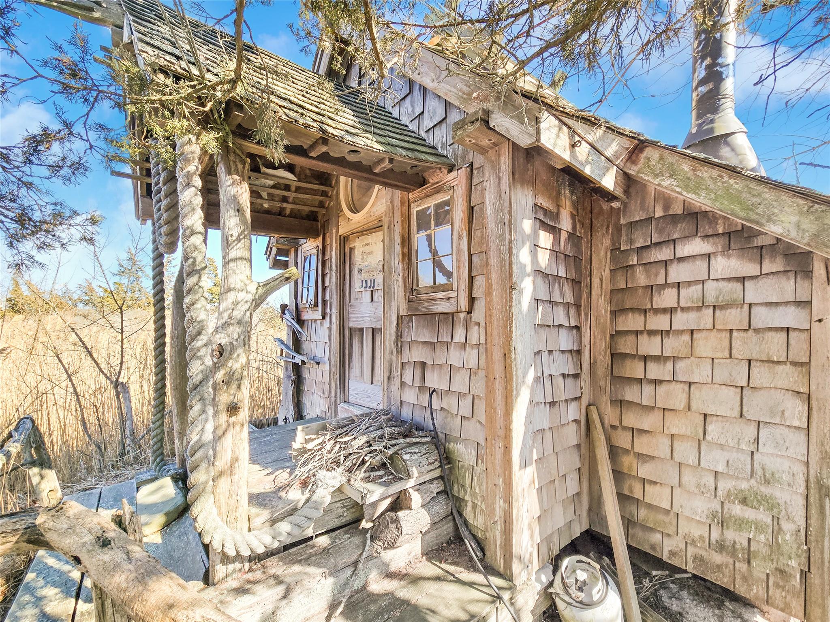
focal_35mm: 13
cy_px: 311
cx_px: 415
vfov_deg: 89.9
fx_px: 312
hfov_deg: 106.2
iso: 50
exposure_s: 1/570
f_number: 2.2
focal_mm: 2.2
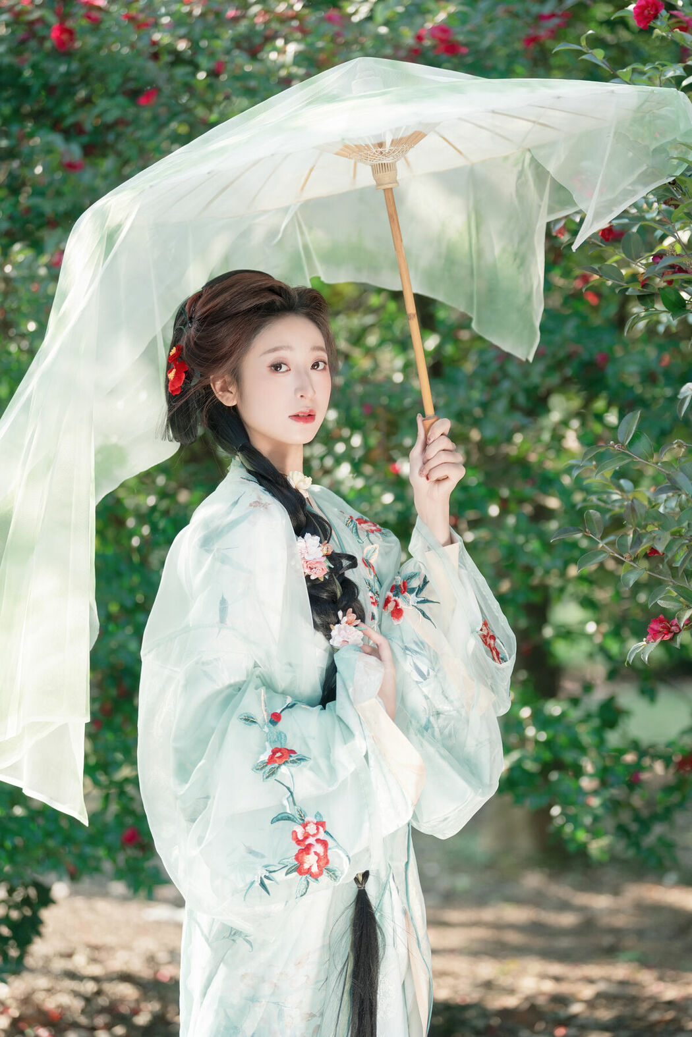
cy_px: 518
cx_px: 346
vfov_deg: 22.9
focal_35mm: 89
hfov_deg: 15.4
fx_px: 2566
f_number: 2.8
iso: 400
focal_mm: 89
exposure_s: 1/800
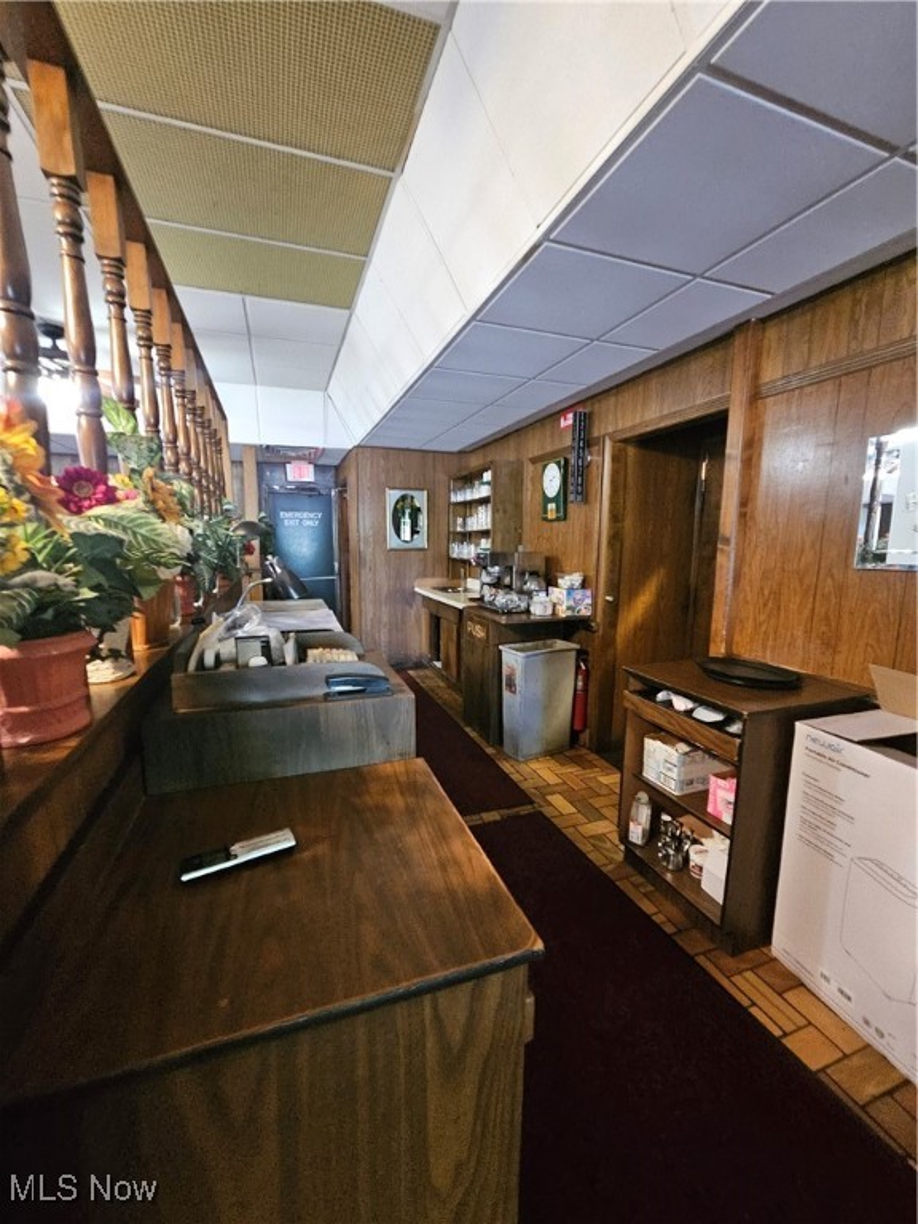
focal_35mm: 13
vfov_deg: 106.2
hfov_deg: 89.9
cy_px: 612
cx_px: 459
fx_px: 460
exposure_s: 1/24
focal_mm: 2.2
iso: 1000
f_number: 2.2
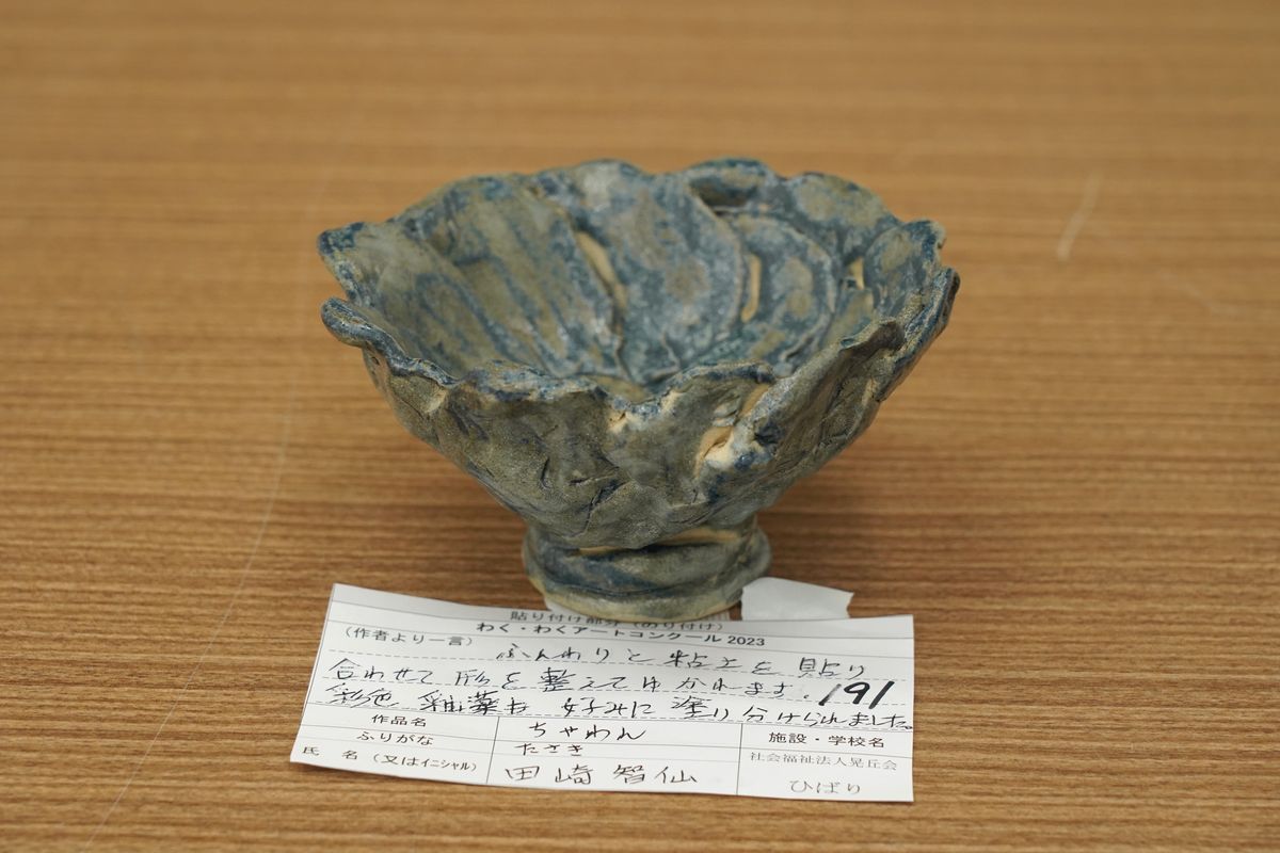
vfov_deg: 13.0
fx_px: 3733
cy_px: 426
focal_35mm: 105
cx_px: 640
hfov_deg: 19.5
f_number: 7.1
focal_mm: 105
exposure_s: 1/50
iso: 3200
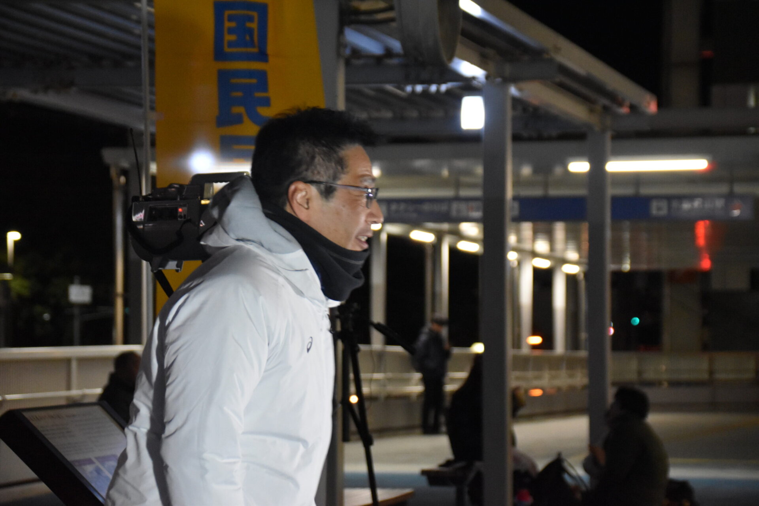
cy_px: 253
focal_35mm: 147
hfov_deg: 14.0
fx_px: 3099
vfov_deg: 9.3
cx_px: 380
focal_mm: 98
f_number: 5.6
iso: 4500
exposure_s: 1/60
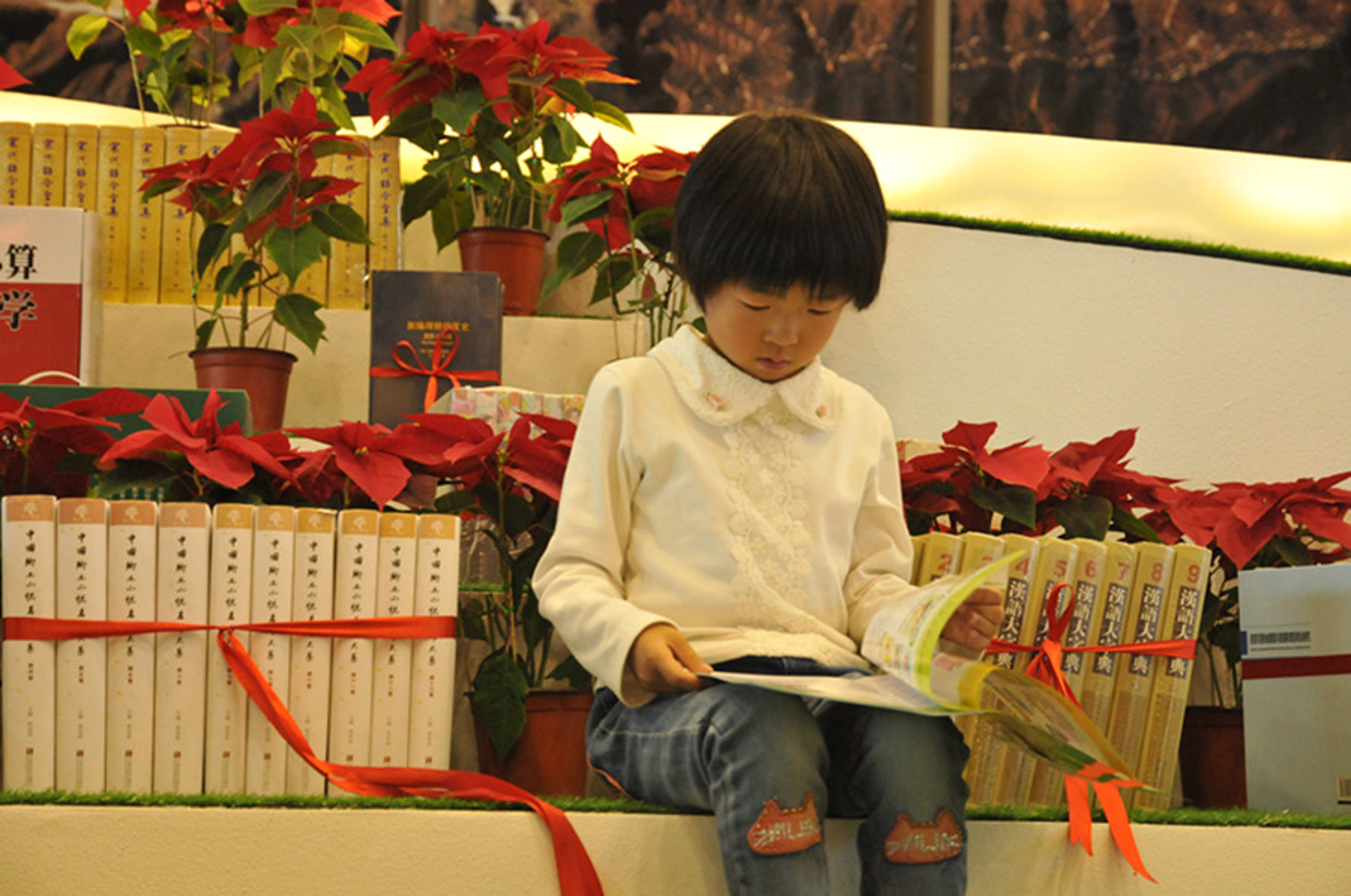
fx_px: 2810
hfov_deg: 27.0
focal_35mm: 75
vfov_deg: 18.1
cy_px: 448
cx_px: 676
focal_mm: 50
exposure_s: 1/50
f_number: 5
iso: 1600
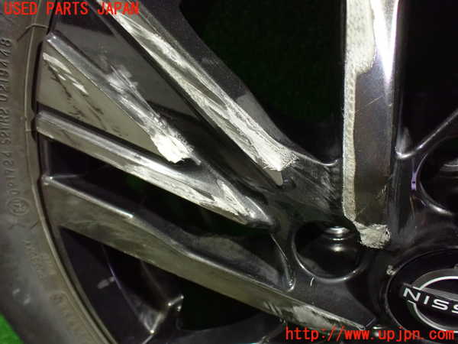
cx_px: 229
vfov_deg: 46.8
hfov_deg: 60.0
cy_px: 172
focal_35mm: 30
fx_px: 397
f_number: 2.3
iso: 1250
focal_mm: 5.4
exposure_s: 1/30
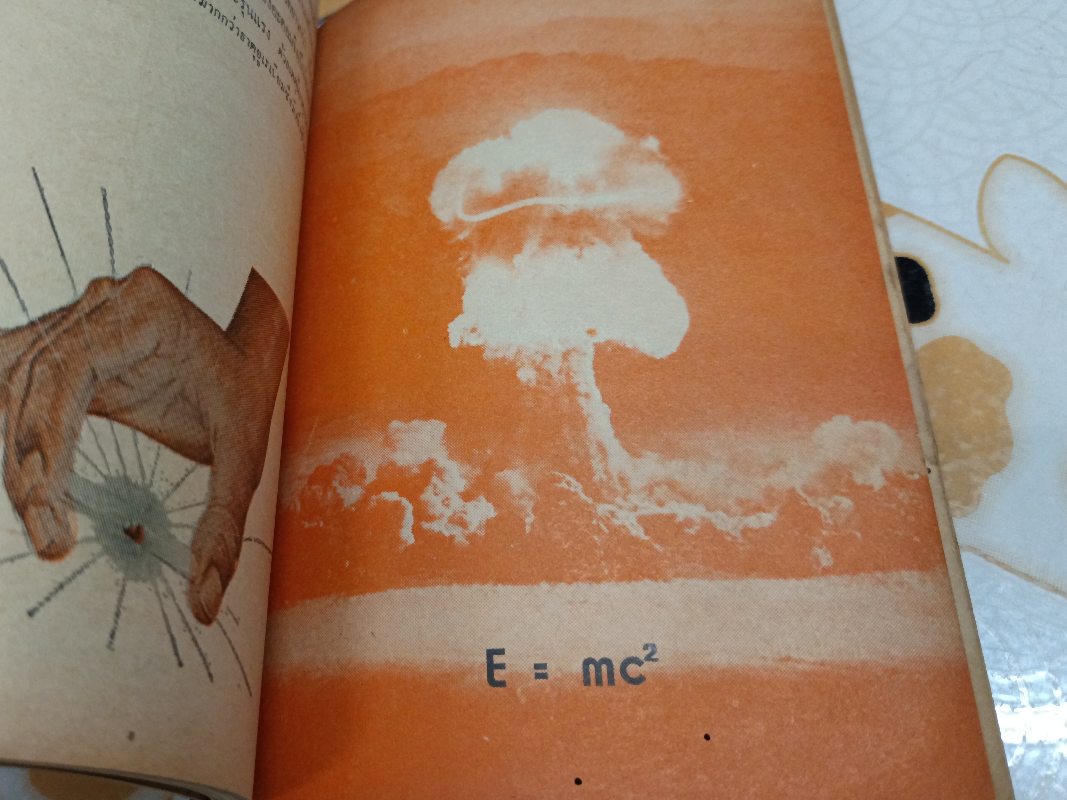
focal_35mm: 32
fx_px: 986
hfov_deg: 56.1
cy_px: 347
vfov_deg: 44.1
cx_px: 399
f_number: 1.7
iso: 1098
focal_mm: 5.31
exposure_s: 1/33.3
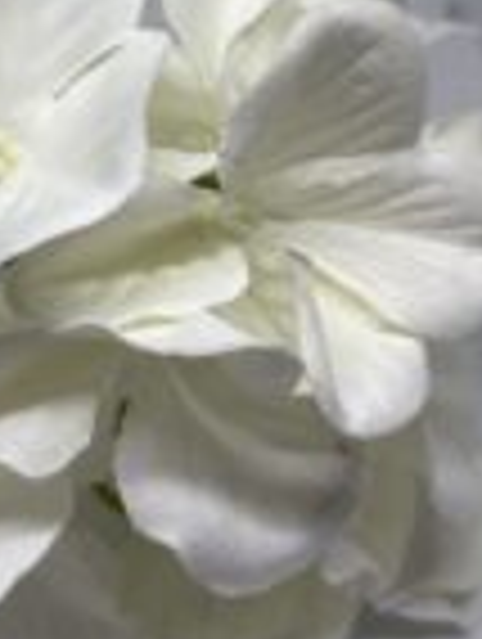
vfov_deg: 26.1
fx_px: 1351
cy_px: 117
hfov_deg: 19.5
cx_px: -27
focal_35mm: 73
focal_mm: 5.96
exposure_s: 1/424
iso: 50
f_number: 1.6
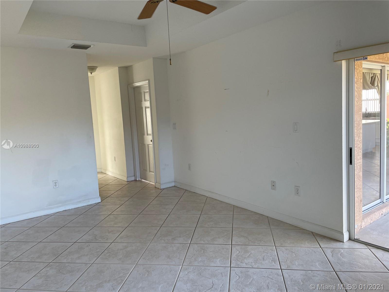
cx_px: 194
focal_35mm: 26
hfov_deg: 67.3
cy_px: 146
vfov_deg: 53.1
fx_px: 292
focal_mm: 4.2
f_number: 1.6
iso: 80
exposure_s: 1/121
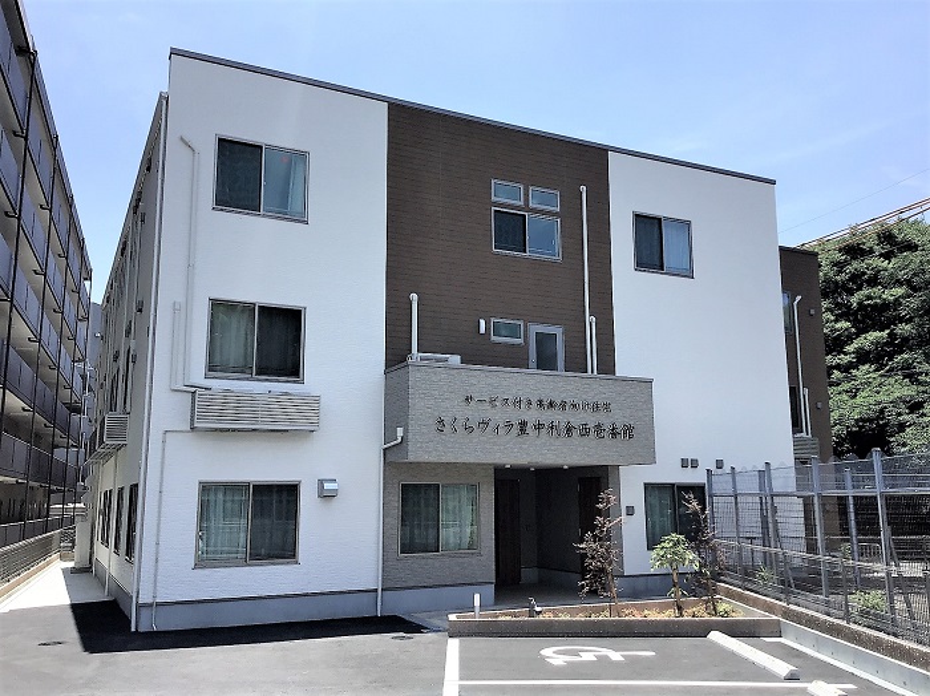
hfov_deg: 58.4
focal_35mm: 31
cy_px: 348
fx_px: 832
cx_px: 465
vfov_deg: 45.4
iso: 25
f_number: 2.4
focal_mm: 3.3
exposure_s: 1/926
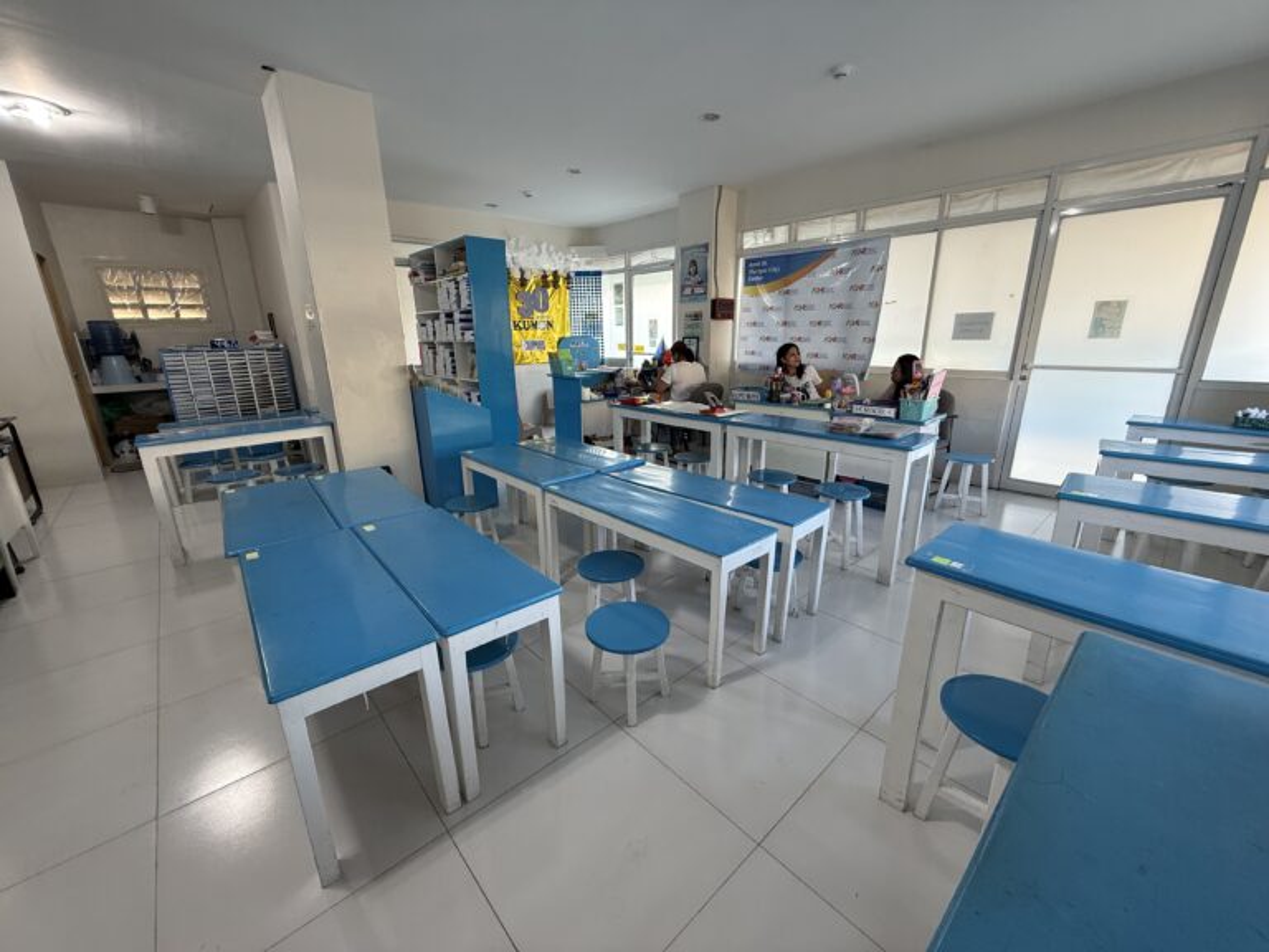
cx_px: 634
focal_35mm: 14
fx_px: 513
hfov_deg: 102.1
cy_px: 476
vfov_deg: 85.7
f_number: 2.2
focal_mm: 2.22
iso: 125
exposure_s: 1/99
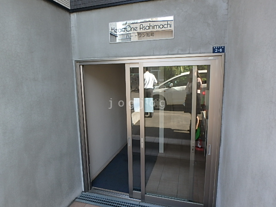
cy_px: 104
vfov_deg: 63.4
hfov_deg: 79.0
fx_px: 167
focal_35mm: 21
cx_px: 138
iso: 125
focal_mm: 3.7
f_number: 3.5
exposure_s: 1/100
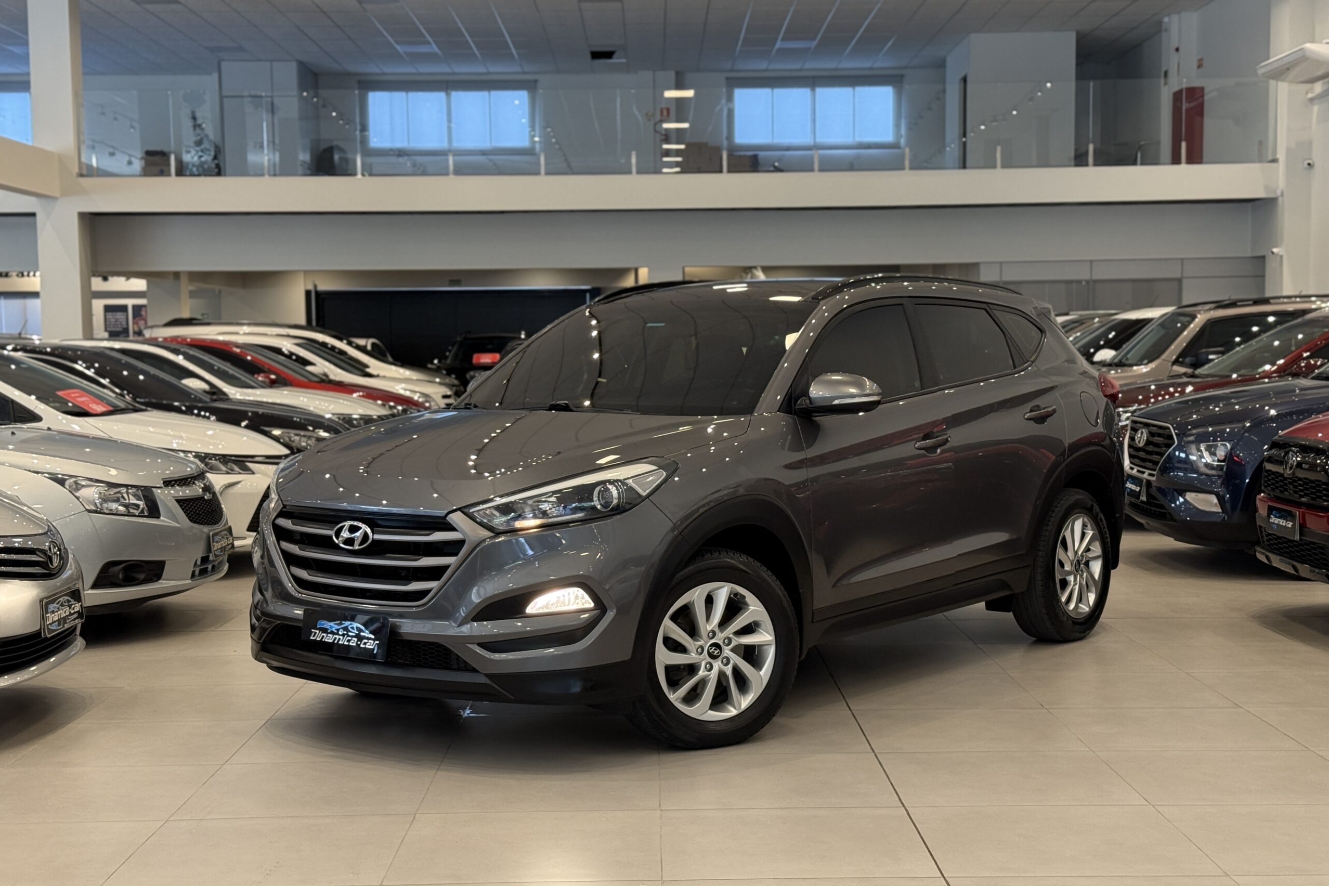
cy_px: 468
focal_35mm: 50
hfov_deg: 39.6
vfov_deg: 27.0
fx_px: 1846
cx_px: 664
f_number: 1.78
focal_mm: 6.76
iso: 160
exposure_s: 1/60
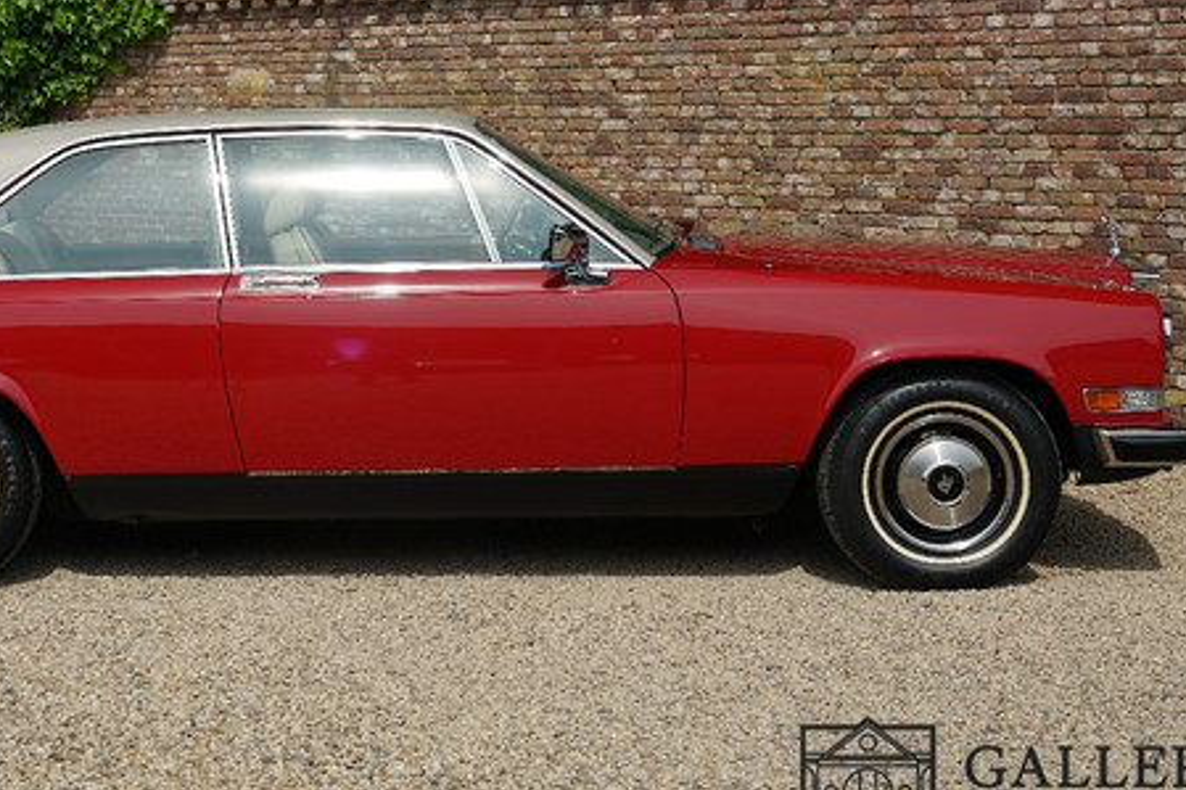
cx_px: 351
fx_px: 2427
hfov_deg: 27.2
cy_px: 271
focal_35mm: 74
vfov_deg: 18.4
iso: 100
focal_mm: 41.4
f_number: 6.3
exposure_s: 1/250
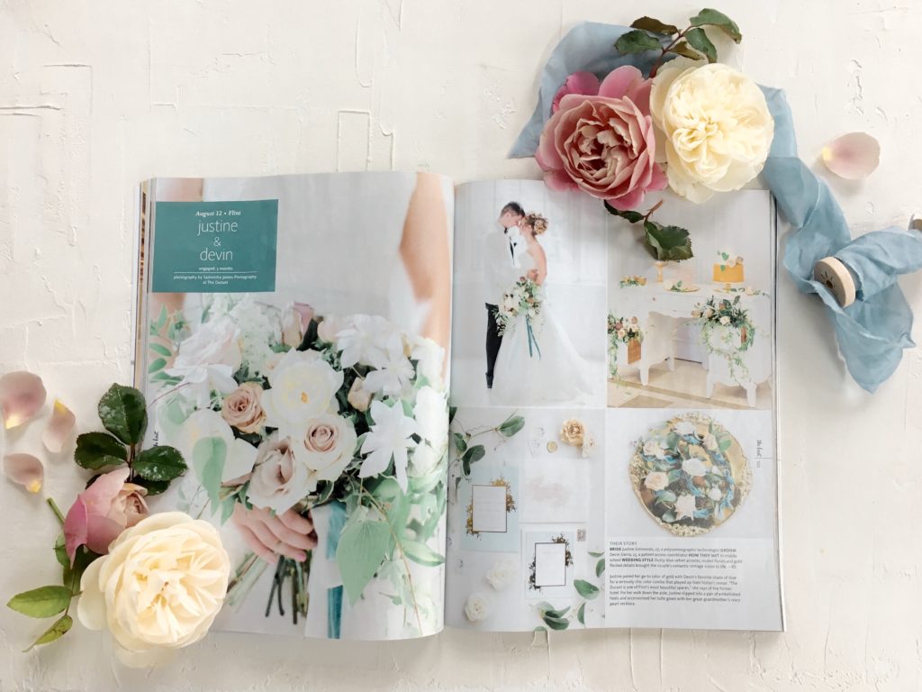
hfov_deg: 61.7
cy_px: 346
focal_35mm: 29
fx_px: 772
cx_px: 461
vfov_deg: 48.2
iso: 50
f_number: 2.2
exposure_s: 1/30
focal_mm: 4.15
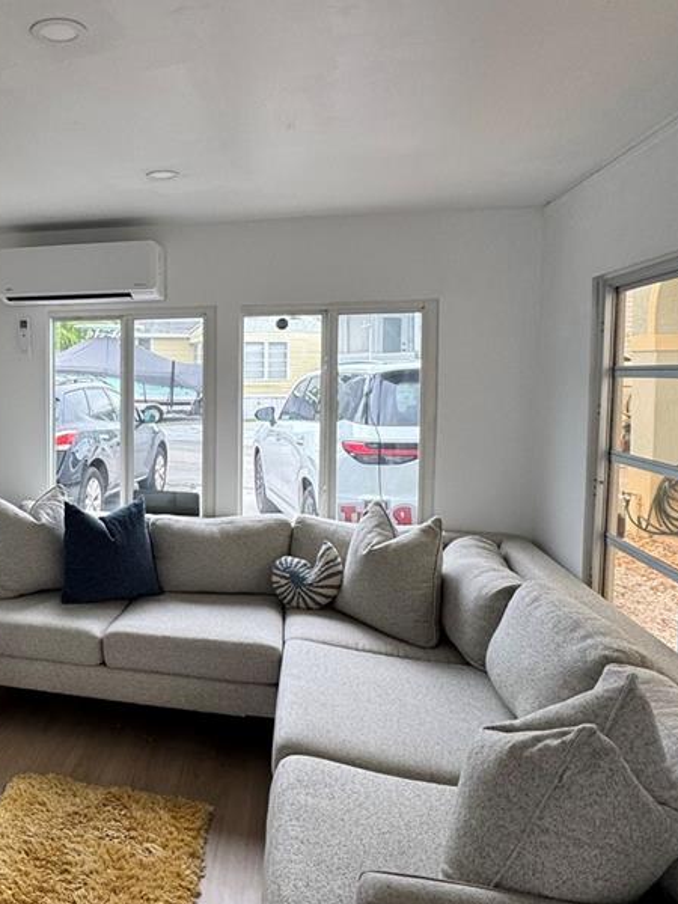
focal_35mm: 28
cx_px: 77
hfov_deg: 45.4
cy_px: 410
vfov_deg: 63.3
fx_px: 731
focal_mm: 2.22
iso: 80
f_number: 2.2
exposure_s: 1/99
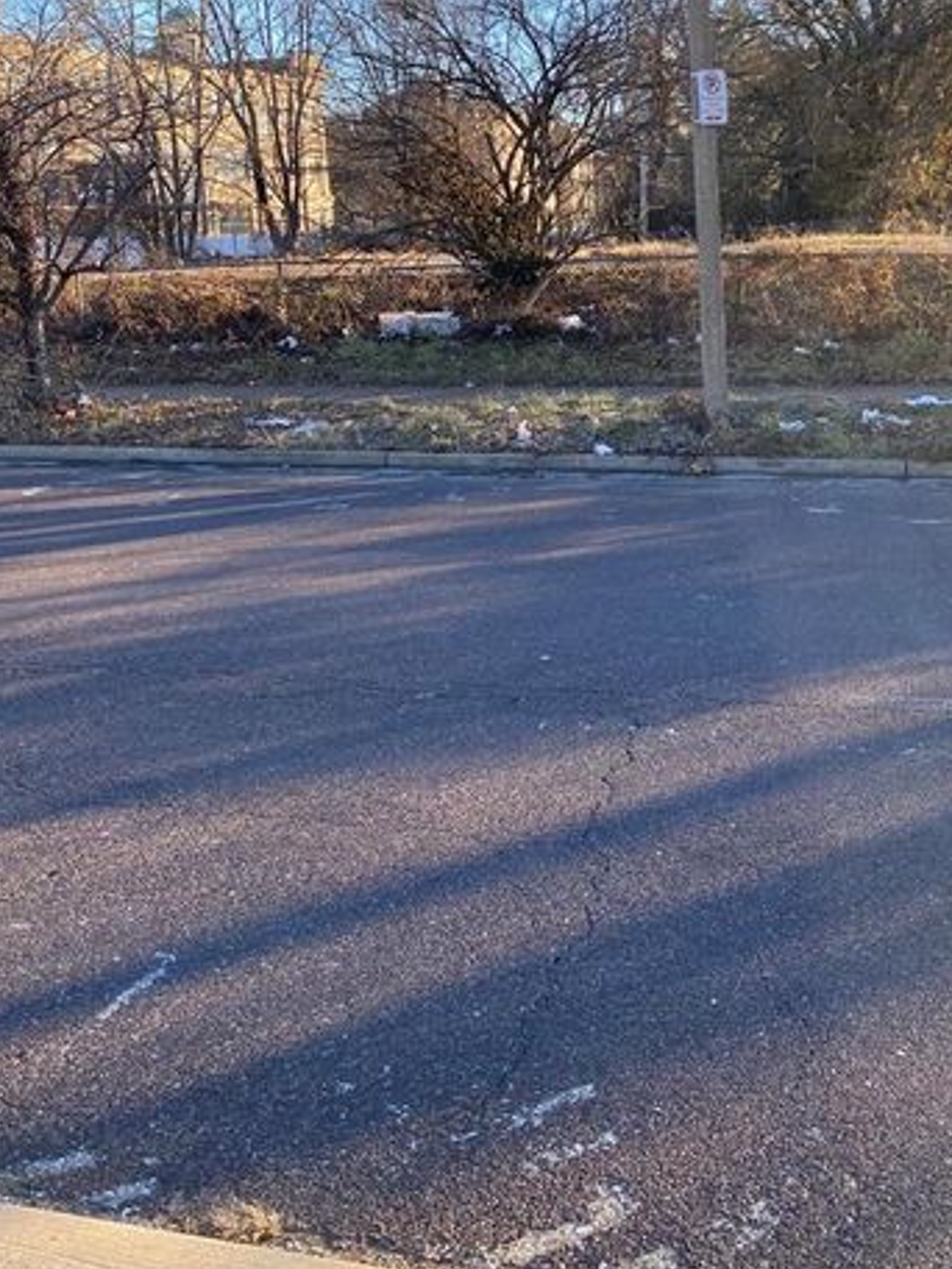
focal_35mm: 38
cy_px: 427
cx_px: 585
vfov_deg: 48.2
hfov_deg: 37.5
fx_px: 1393
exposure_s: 1/681
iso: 32
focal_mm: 4.25
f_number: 1.8
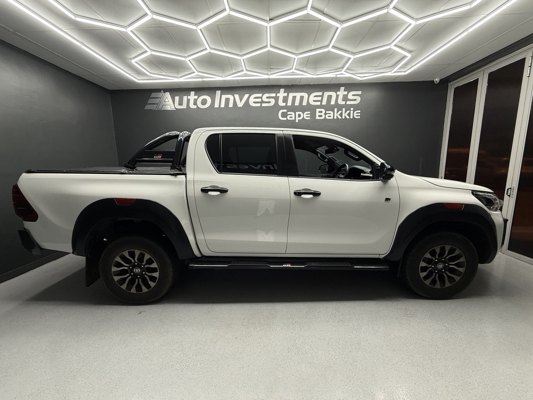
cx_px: 266
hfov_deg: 102.1
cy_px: 200
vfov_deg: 85.7
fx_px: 216
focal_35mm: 14
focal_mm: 2.22
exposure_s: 1/100
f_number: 2.2
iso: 100
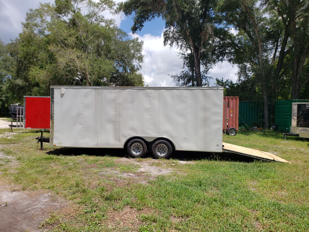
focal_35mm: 26
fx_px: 232
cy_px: 116
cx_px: 154
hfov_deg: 67.3
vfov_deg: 53.1
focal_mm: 4.3
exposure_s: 1/1391
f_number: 2.4
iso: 50
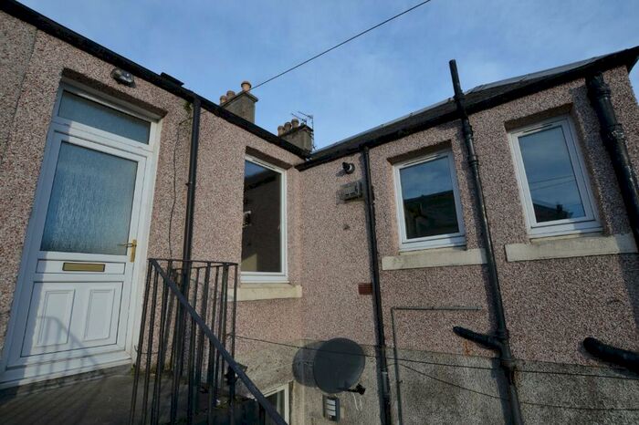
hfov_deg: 100.4
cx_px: 320
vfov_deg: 77.3
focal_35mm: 15
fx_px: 266
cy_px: 212
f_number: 7.1
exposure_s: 1/200
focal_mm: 10
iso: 100
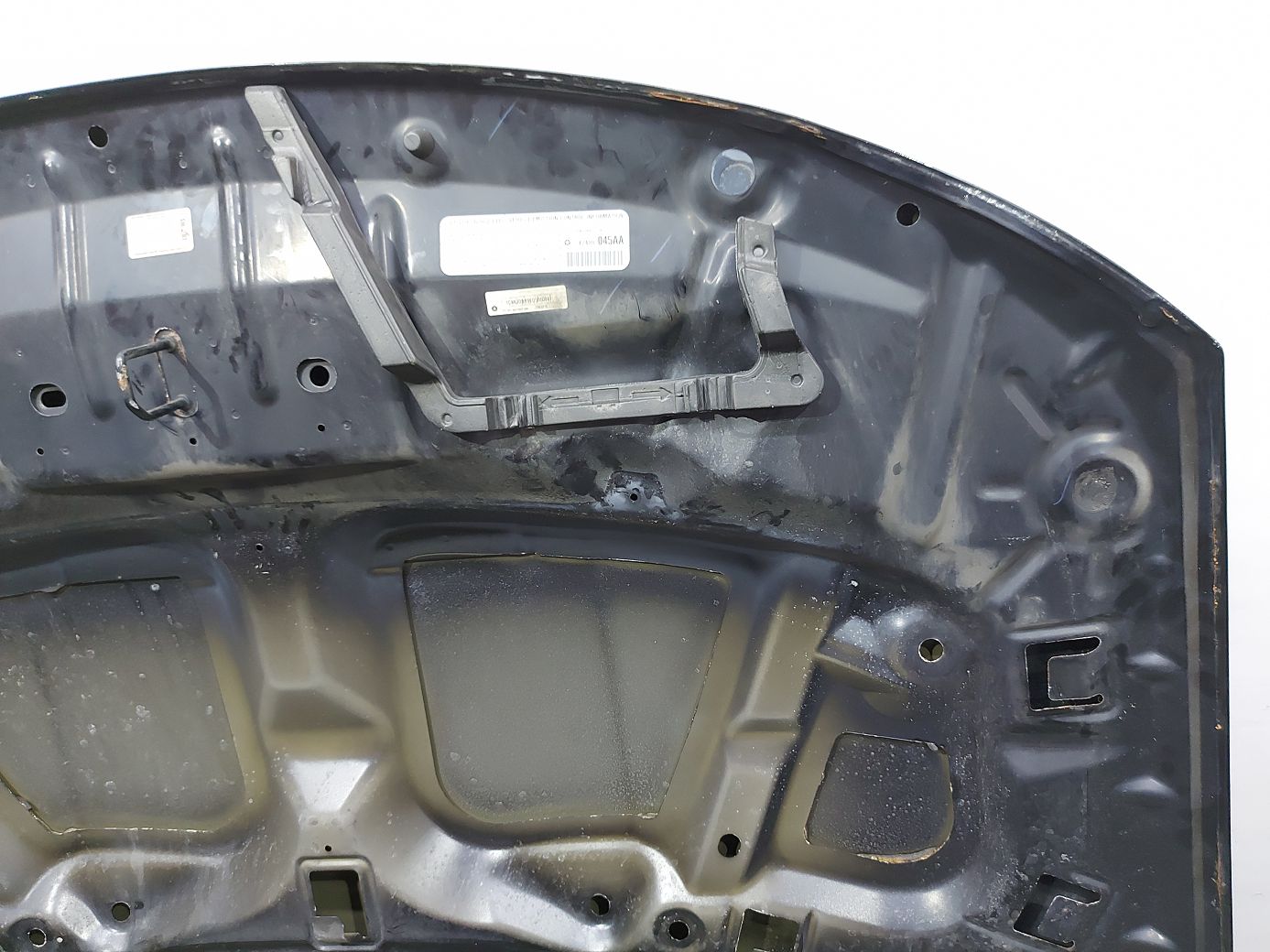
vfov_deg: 56.8
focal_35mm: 24
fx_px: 880
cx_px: 635
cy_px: 476
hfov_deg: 71.6
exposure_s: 1/33
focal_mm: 5.23
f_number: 1.8
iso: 250
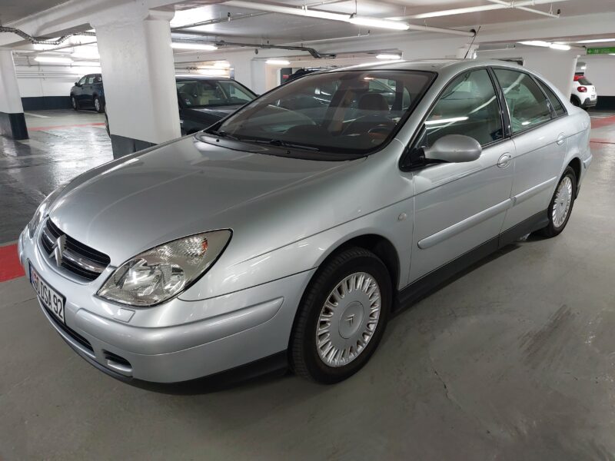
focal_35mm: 25
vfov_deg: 54.9
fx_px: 444
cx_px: 308
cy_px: 230
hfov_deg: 69.4
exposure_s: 1/40
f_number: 1.8
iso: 400
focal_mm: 5.23
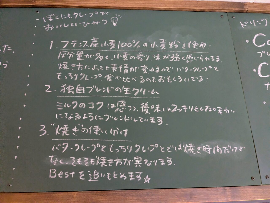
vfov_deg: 51.4
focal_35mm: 27
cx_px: 135
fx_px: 211
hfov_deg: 65.3
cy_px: 102
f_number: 1.73
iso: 1906
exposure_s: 1/120
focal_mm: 4.38
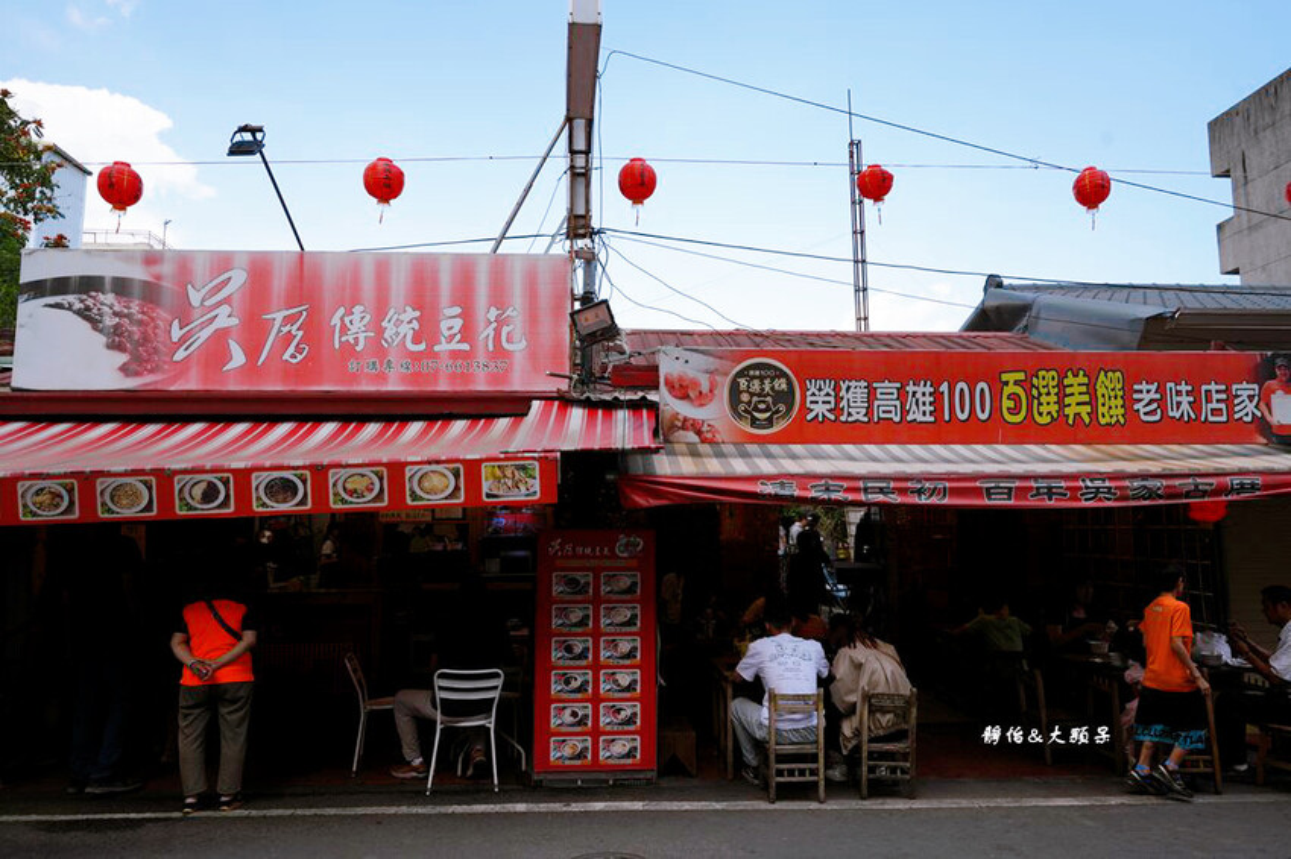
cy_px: 430
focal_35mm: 24
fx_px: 860
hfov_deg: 73.8
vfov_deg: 53.1
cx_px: 646
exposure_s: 1/400
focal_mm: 24
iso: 320
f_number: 8
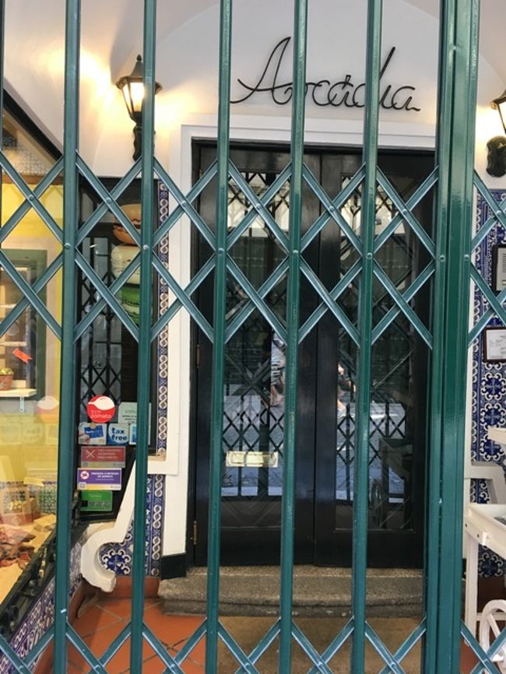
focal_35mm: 29
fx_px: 565
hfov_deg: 48.2
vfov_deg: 61.6
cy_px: 337
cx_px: 253
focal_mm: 4.15
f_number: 2.2
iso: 125
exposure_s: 1/33
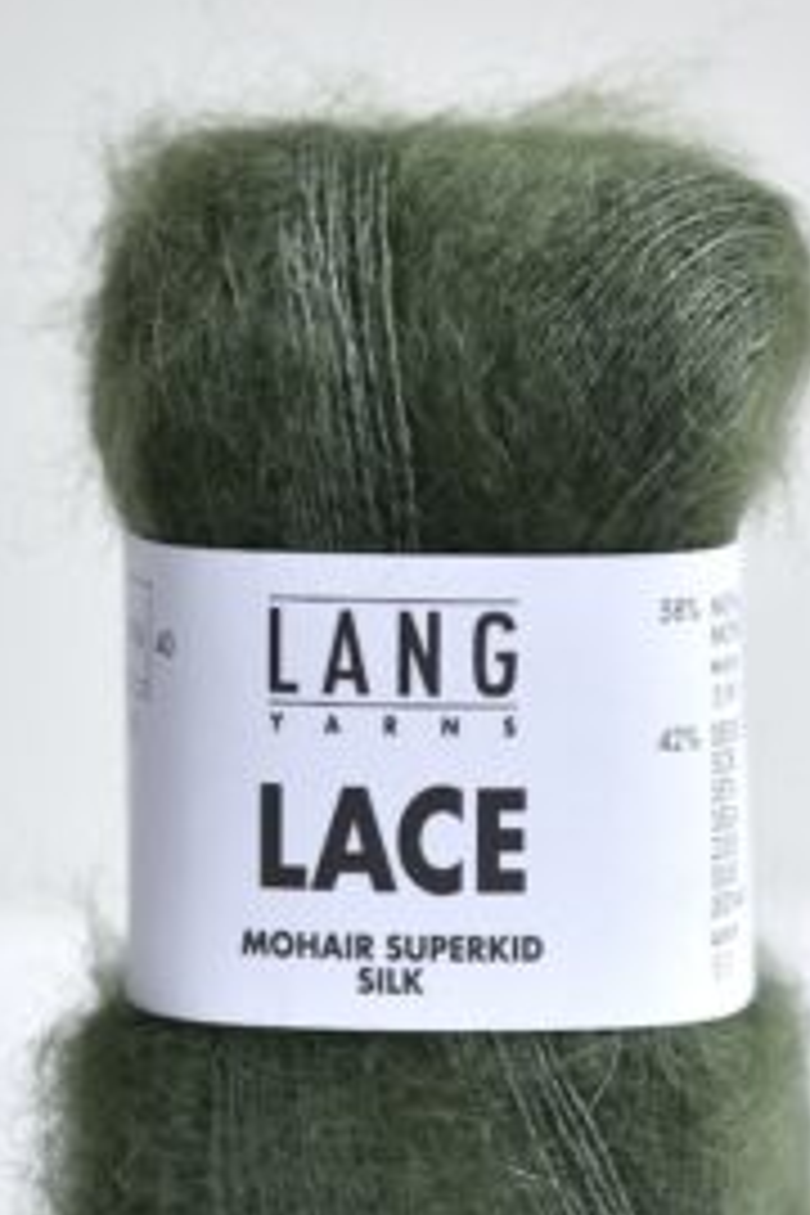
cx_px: 414
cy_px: 760
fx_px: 4218
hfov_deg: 11.0
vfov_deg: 16.4
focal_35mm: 125
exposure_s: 1/20
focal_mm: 50
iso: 160
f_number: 2.8
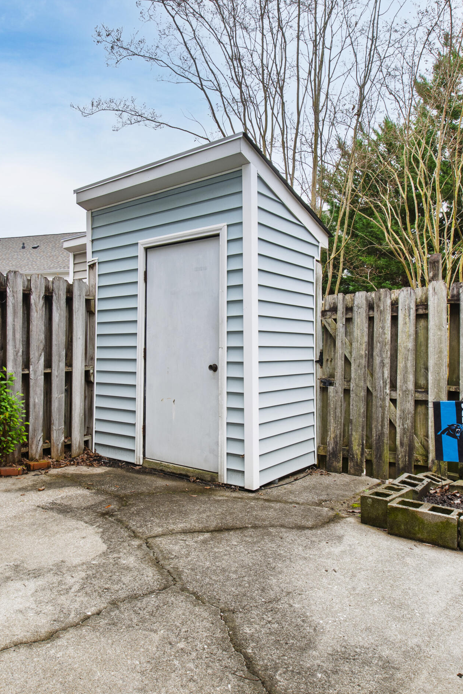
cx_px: 205
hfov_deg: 53.0
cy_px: 342
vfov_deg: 73.7
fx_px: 463
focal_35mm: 24
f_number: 8
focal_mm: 10
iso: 100
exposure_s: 1/8
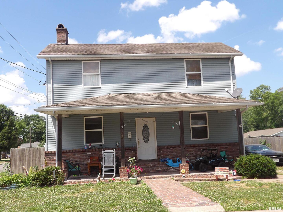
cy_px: 106
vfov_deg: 42.9
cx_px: 142
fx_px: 270
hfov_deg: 55.4
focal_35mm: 33
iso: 100
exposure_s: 1/718
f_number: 3.6
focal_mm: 5.9
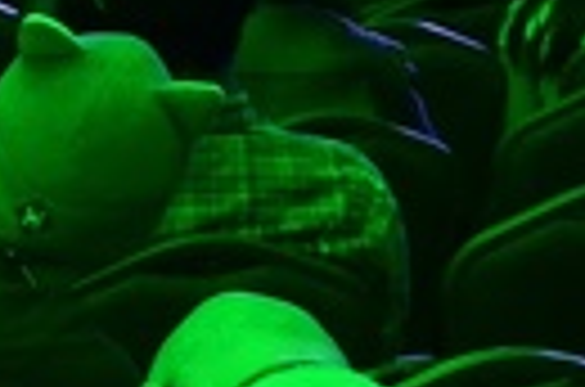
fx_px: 4750
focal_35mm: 293
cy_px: -252
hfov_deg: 7.0
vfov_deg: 4.6
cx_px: 328
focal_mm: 32
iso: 1600
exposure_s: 1/60
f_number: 4
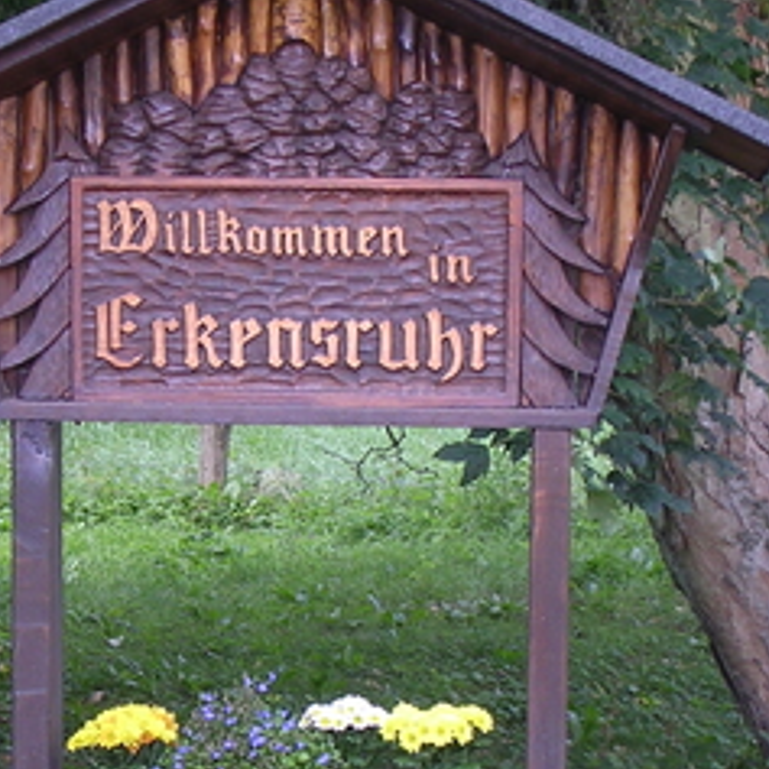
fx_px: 4549
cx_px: 263
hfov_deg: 9.7
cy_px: 594
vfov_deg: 9.6
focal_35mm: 181
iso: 112
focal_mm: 12.3
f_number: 4
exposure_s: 1/30
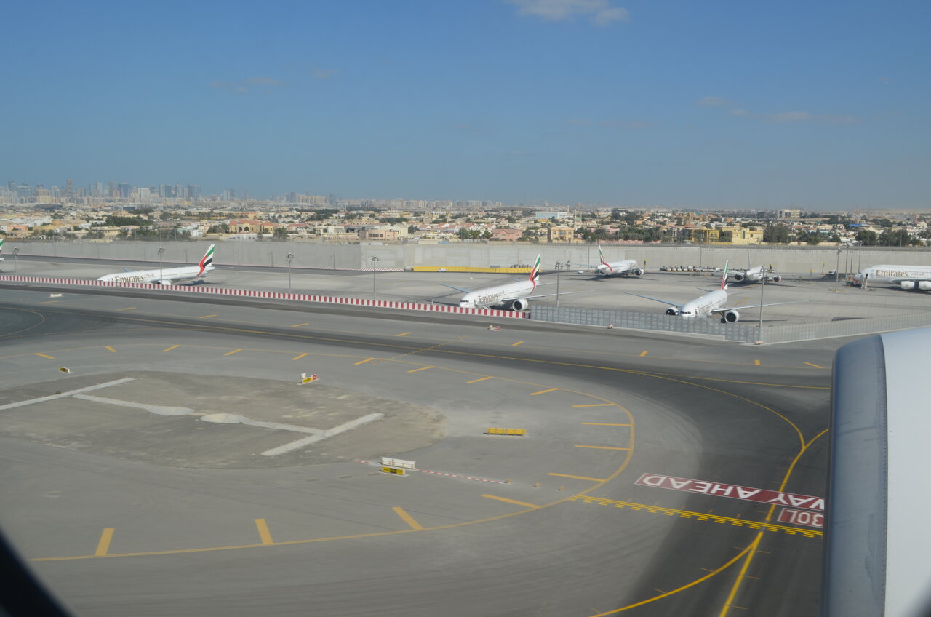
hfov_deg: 53.2
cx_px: 466
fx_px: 929
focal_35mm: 36
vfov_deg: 36.7
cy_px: 308
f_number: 8
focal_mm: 24
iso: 100
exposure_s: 1/250
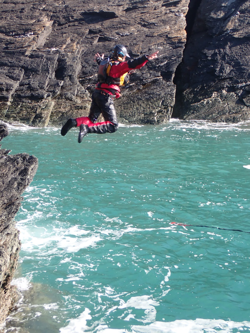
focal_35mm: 54
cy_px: 166
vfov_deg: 35.5
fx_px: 520
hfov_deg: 27.0
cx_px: 125
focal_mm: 9.65
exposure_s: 1/160
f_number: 4.5
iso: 100
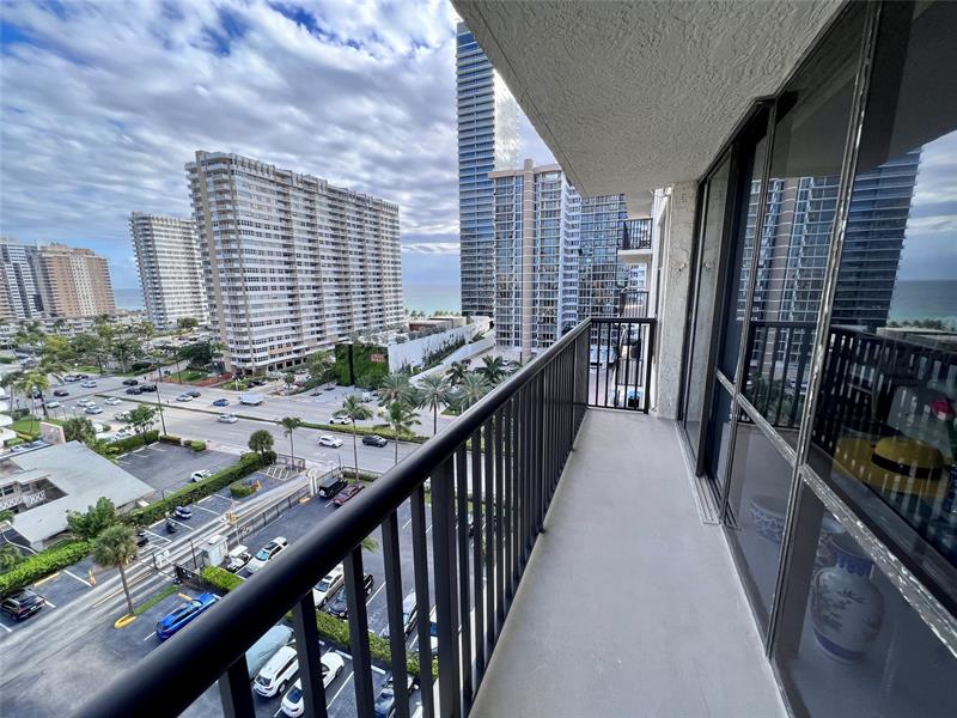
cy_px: 359
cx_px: 478
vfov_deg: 89.9
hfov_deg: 106.2
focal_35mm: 13
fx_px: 359
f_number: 1.8
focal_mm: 1.57
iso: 32
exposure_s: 1/483
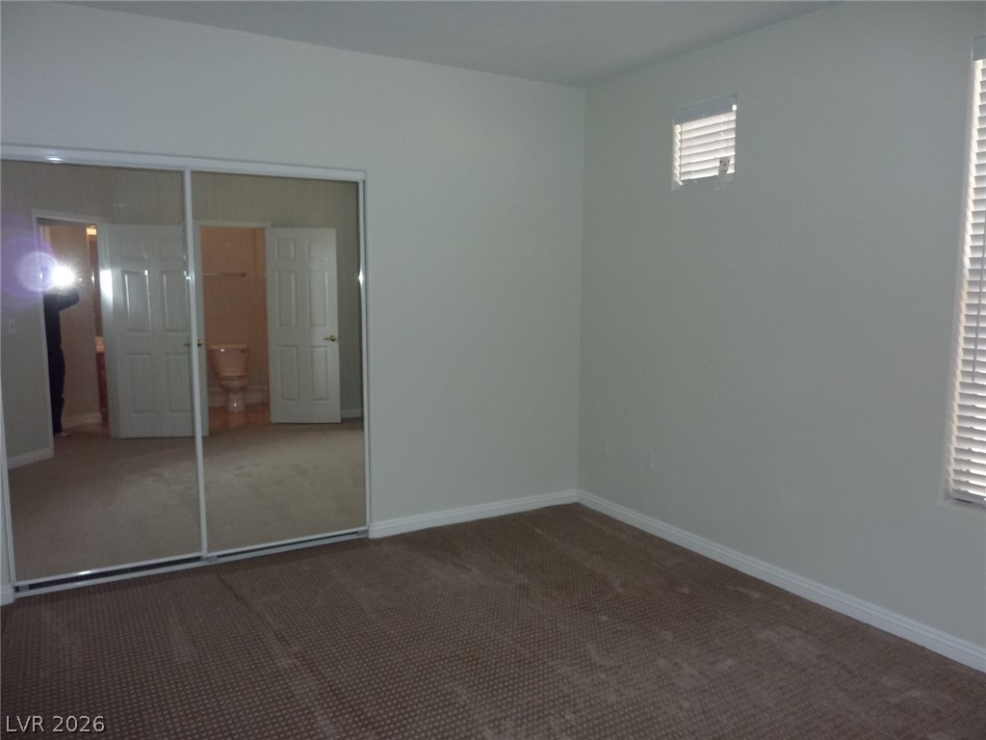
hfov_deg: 69.4
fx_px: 712
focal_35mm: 25
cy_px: 370
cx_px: 493
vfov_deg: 54.9
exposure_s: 1/60
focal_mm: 4.1
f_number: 3.3
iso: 200
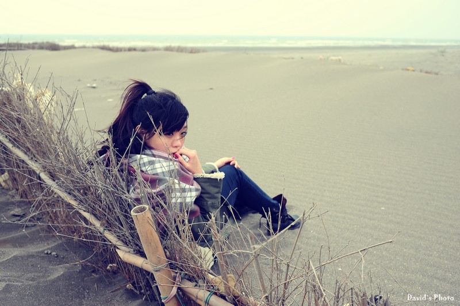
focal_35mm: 35
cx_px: 230
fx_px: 447
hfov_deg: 54.5
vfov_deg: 37.8
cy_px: 153
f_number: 5.6
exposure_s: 1/100
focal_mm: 35
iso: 200
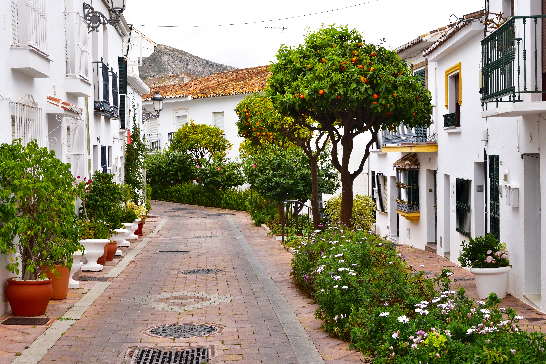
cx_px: 273
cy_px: 182
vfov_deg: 25.8
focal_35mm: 52
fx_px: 796
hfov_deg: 37.9
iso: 100
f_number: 8
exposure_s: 1/80
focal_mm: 35
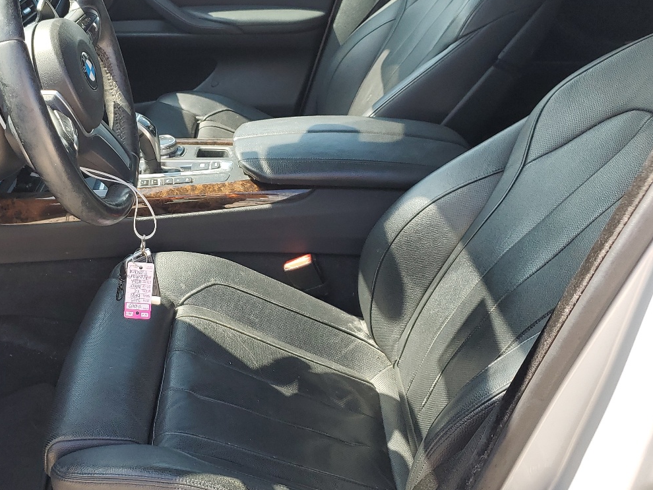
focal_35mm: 42
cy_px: 234
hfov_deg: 43.3
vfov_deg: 34.4
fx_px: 792
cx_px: 162
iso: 50
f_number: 1.5
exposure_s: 1/455
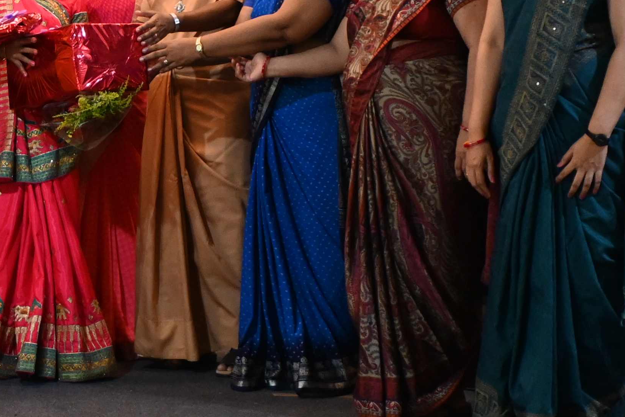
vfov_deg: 11.9
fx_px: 1944
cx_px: -10
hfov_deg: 17.8
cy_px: -106
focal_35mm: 112
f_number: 4
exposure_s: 1/125
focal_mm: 22
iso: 1600
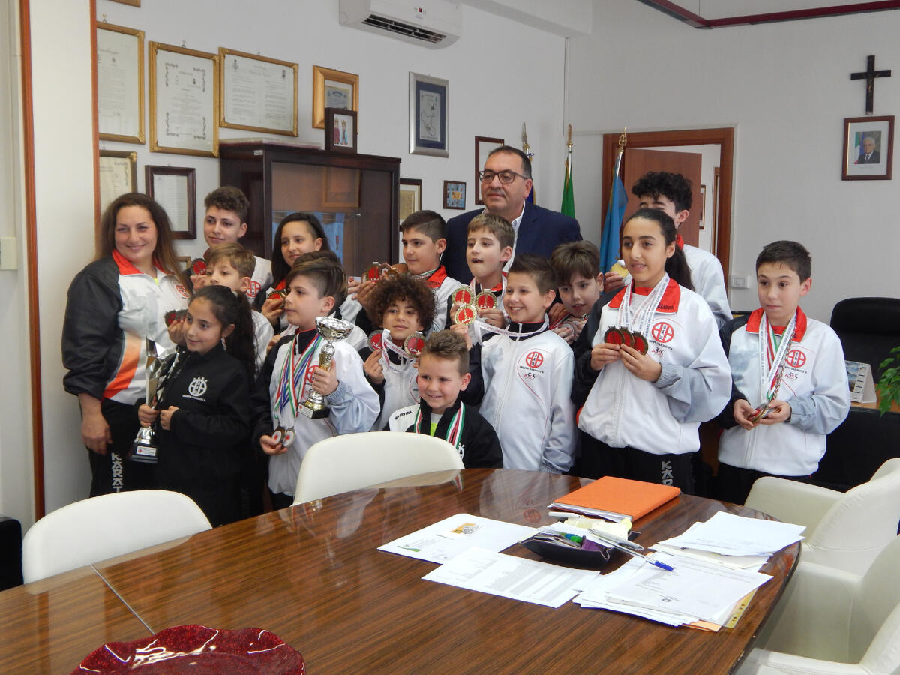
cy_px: 338
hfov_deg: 49.0
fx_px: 988
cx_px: 450
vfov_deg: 37.7
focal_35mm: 38
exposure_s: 1/30
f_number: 3.4
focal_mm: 6.8
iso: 220
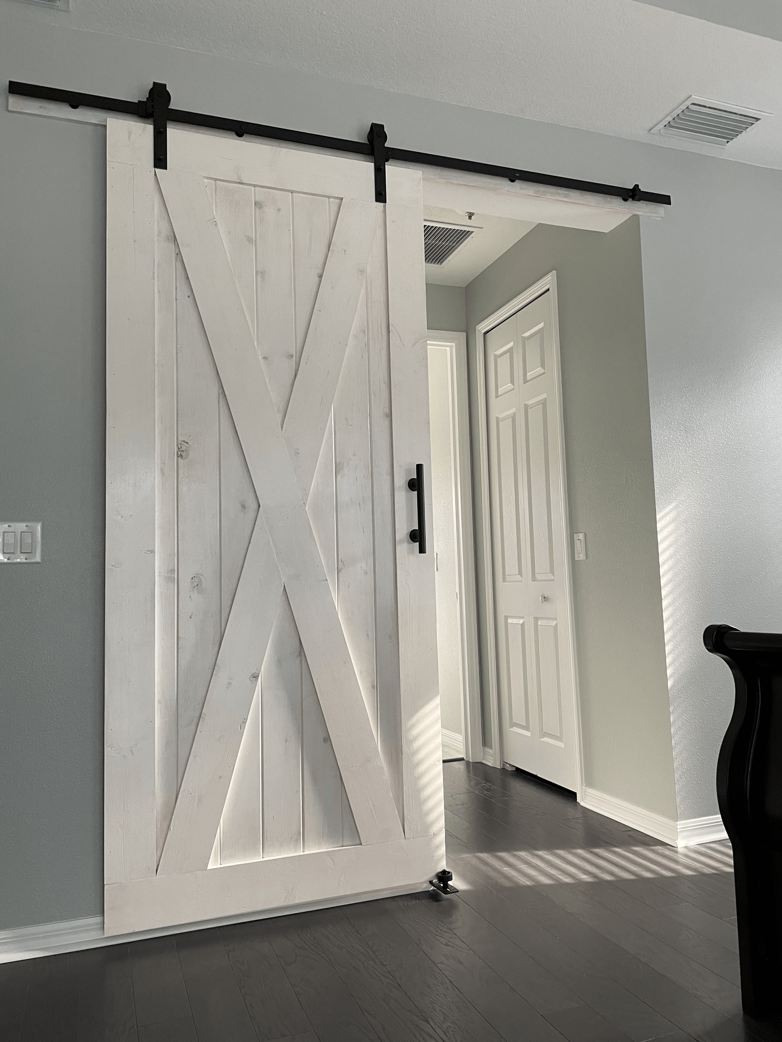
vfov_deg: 67.3
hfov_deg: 53.1
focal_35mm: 26
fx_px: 783
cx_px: 391
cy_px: 521
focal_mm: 4.2
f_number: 1.6
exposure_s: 1/92
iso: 125
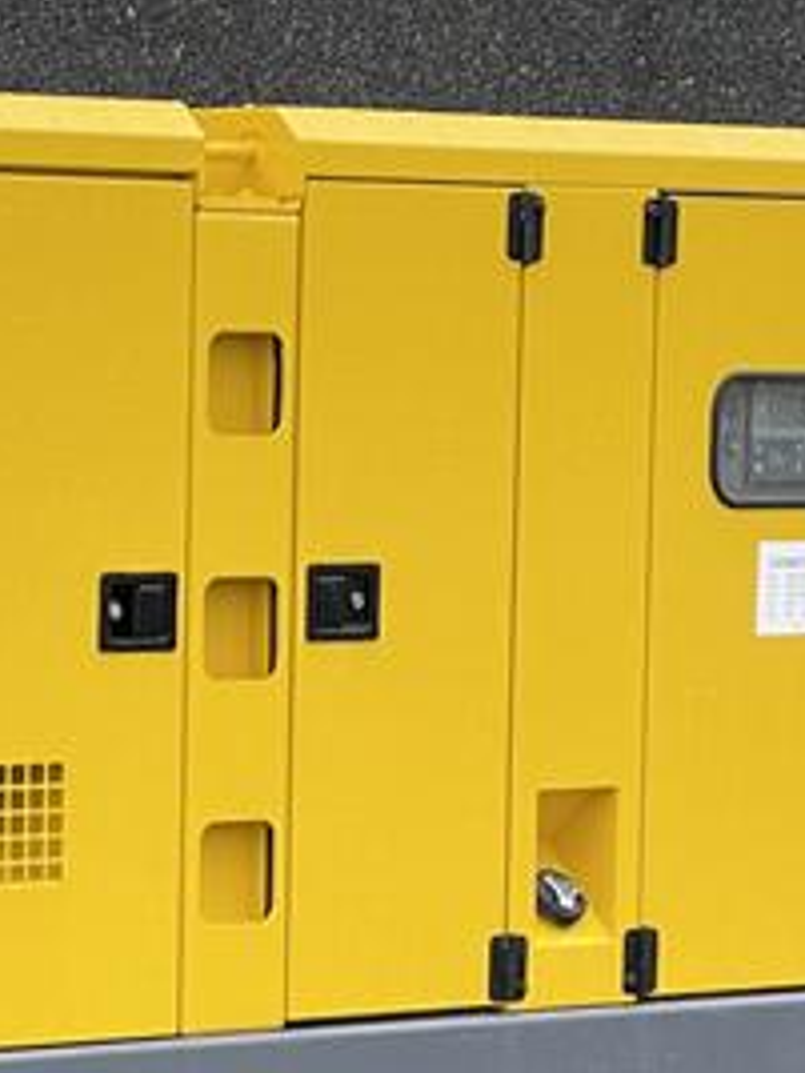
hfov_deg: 7.6
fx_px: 5922
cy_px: 813
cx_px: -405
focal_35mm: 191
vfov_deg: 10.3
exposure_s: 1/99
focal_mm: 7.5
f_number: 2.2
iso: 50
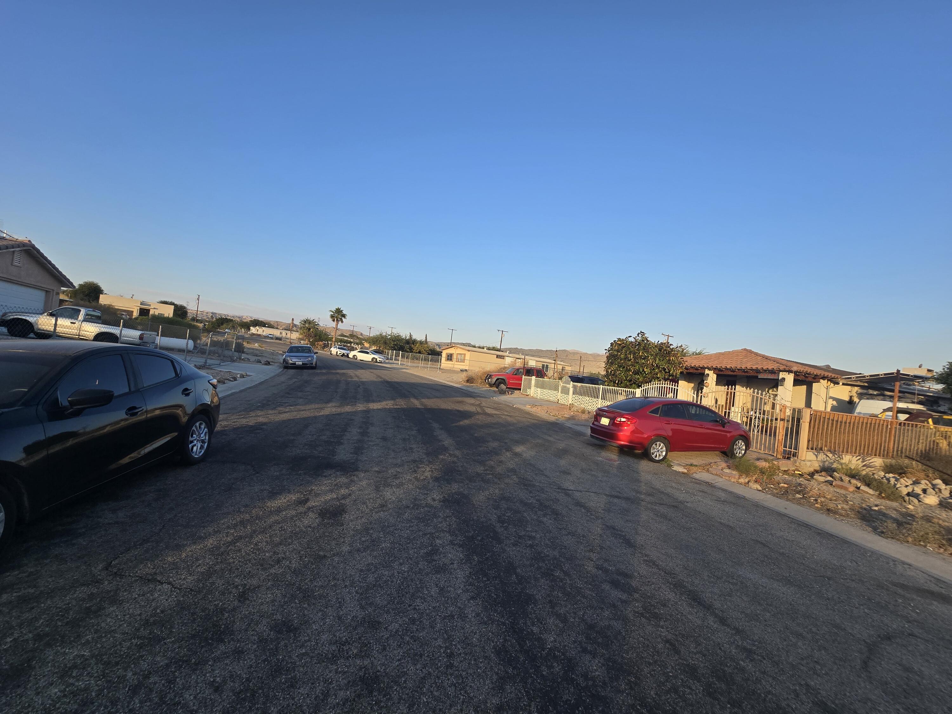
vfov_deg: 89.9
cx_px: 476
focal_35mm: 13
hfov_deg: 106.2
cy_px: 357
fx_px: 358
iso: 50
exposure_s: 1/823
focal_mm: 2.2
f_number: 2.2
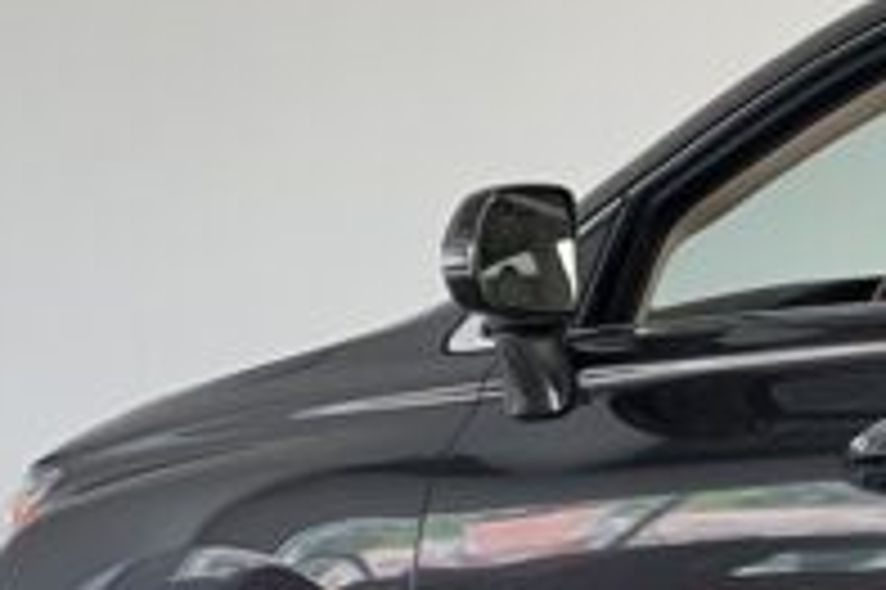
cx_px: 1642
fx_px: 7992
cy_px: 0
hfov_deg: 6.2
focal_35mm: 325
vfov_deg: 4.2
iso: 100
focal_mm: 9
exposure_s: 1/121
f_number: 2.8
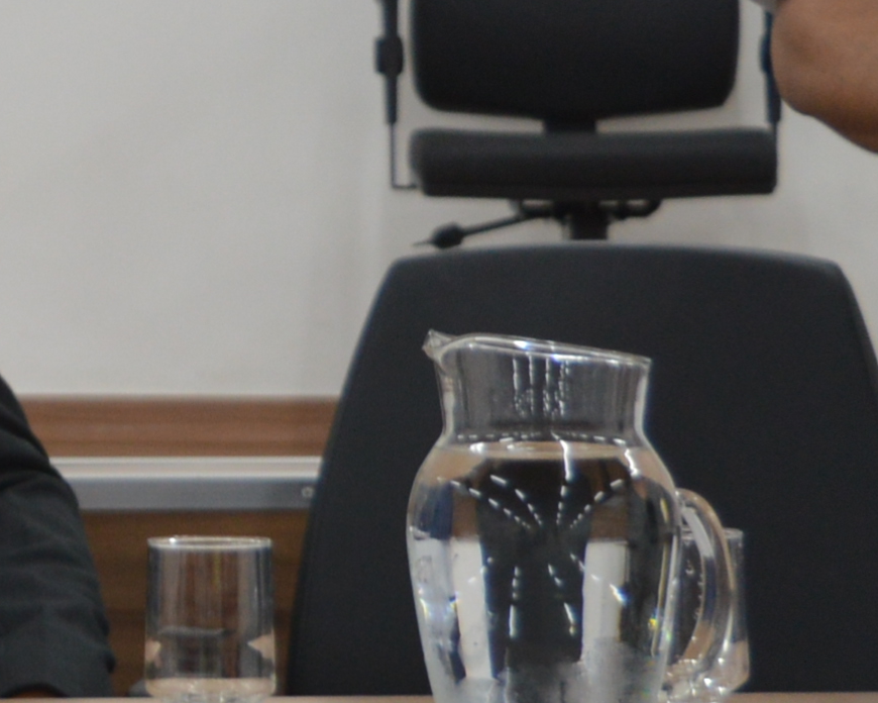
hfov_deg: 8.8
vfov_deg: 7.3
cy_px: 60
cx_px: -564
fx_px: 5494
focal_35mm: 211
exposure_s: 1/50
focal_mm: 29
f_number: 4.2
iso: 400
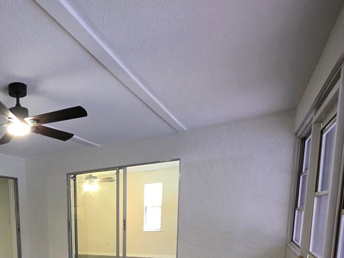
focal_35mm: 28
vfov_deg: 42.4
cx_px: 44
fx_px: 278
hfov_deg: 56.1
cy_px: 263
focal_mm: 2.2
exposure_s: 1/60
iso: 640
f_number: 1.9
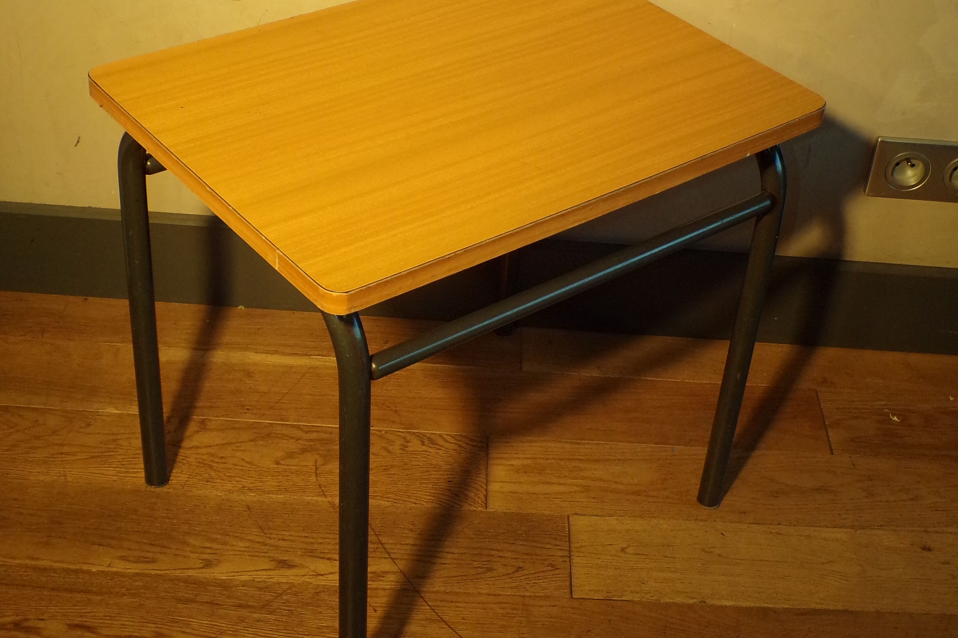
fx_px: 1384
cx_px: 483
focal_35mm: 52
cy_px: 210
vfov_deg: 25.8
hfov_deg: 38.2
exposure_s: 1/34
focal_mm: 6.6
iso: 200
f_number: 3.3
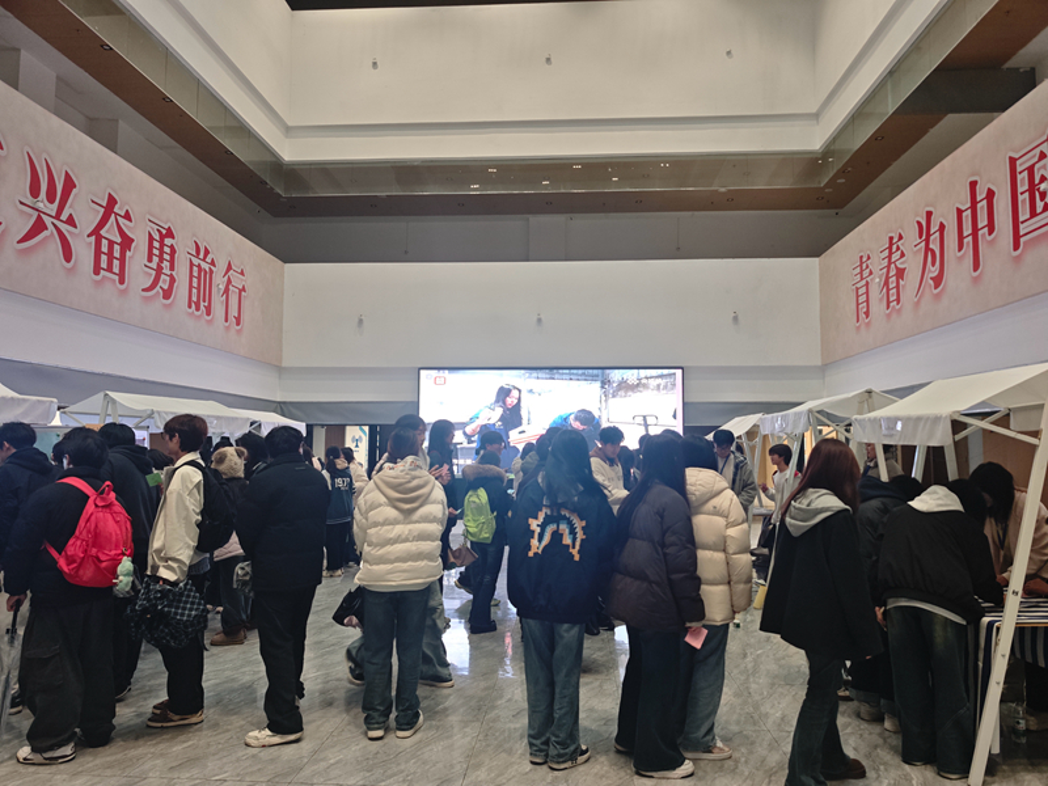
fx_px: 696
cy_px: 393
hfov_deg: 73.9
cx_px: 524
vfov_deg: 58.9
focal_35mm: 23
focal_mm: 6.55
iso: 200
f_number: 1.62
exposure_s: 1/60
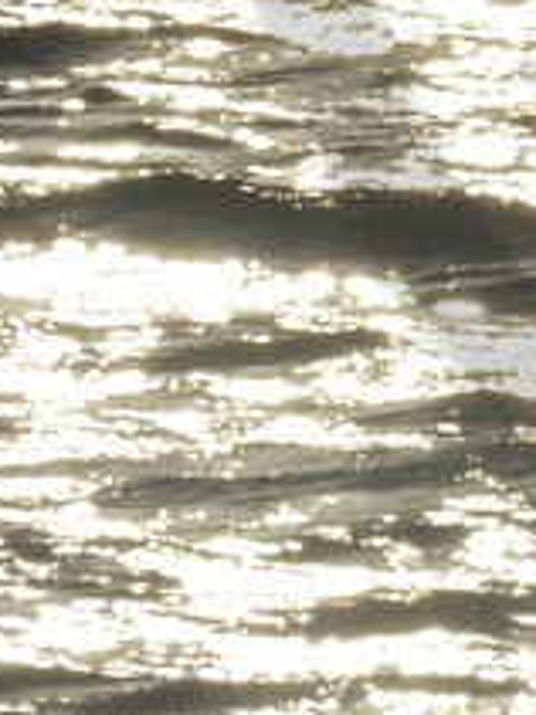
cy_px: -332
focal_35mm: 1459
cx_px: 1238
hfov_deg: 1.0
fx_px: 30152
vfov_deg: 1.4
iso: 200
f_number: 22
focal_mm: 200
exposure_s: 1/640
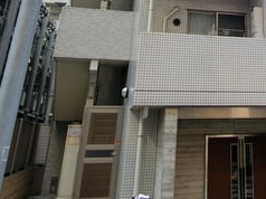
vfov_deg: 26.7
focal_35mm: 48
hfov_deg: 36.9
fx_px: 368
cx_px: 244
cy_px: -41
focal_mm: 4.06
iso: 80
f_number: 2.7
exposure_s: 1/250
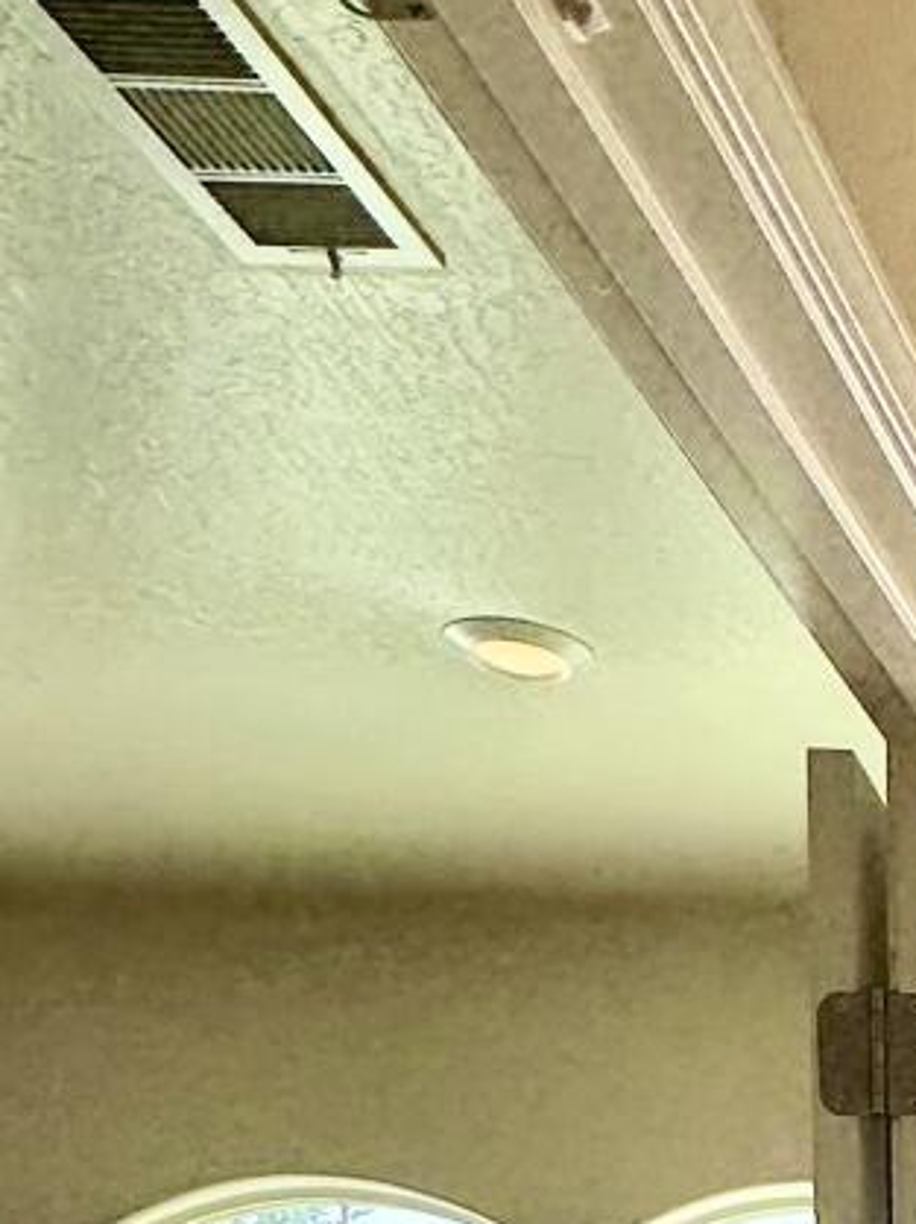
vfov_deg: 23.1
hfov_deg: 17.9
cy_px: 1865
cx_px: 1610
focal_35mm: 67
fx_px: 2366
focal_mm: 2.22
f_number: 2.2
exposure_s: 1/128
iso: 40
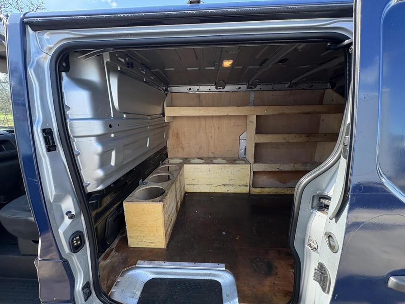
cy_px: 152
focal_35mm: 14
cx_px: 202
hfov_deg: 102.1
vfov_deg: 85.7
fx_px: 164
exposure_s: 1/135
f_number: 2.2
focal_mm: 2.22
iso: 100
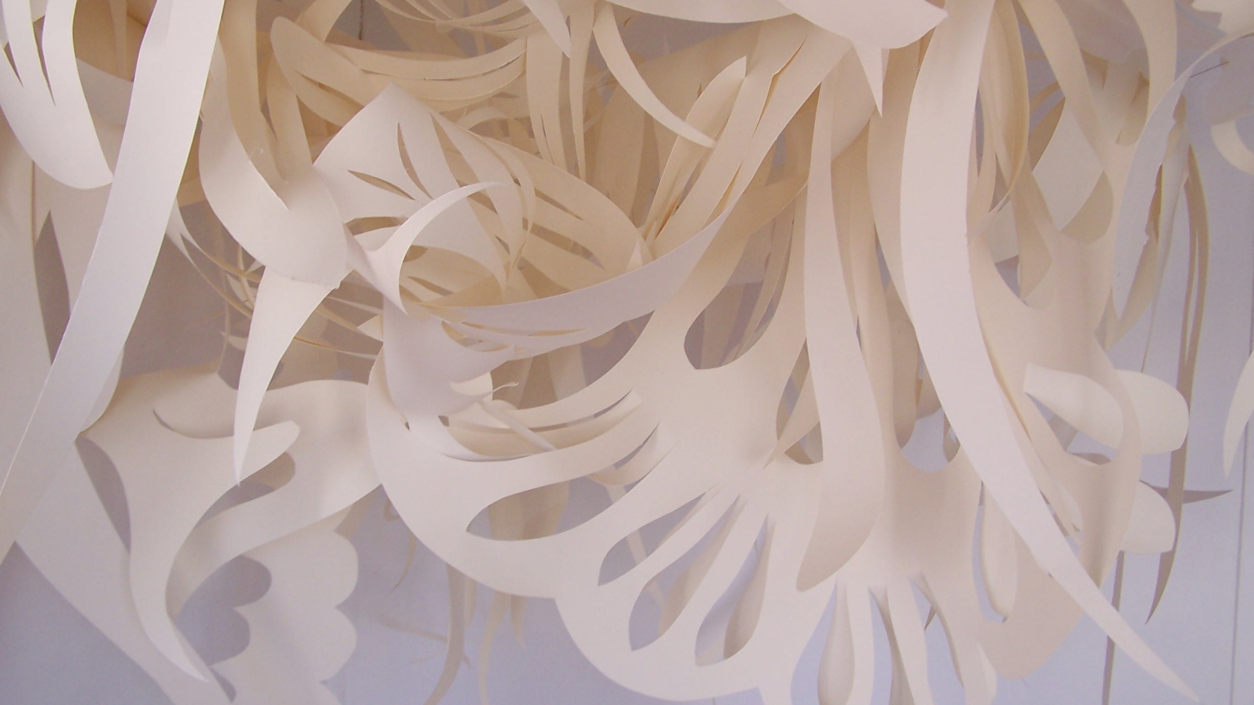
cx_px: 631
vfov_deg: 28.3
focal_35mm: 42
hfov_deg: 48.4
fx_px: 1396
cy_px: 364
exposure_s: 1/30
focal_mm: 6.3
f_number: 2.8
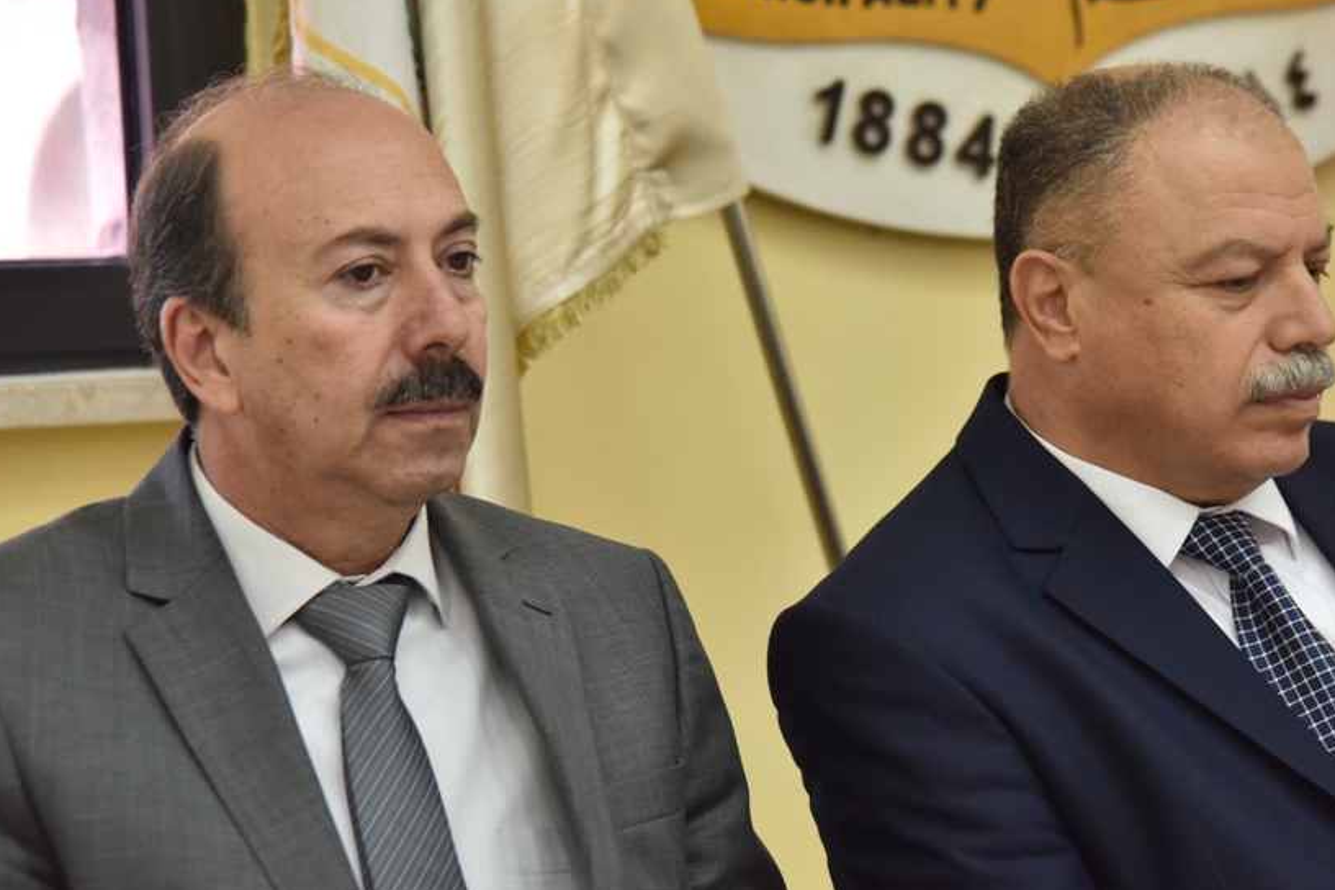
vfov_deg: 9.9
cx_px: 715
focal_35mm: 138
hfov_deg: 14.9
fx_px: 5117
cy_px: 438
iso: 1600
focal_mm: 110
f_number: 5
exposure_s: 1/100
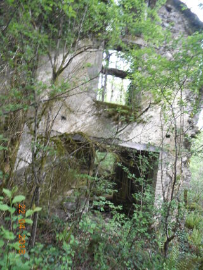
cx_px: 102
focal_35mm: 26
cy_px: 135
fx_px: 203
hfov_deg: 53.0
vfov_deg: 67.3
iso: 80
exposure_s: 1/40
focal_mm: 4.6
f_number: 3.5
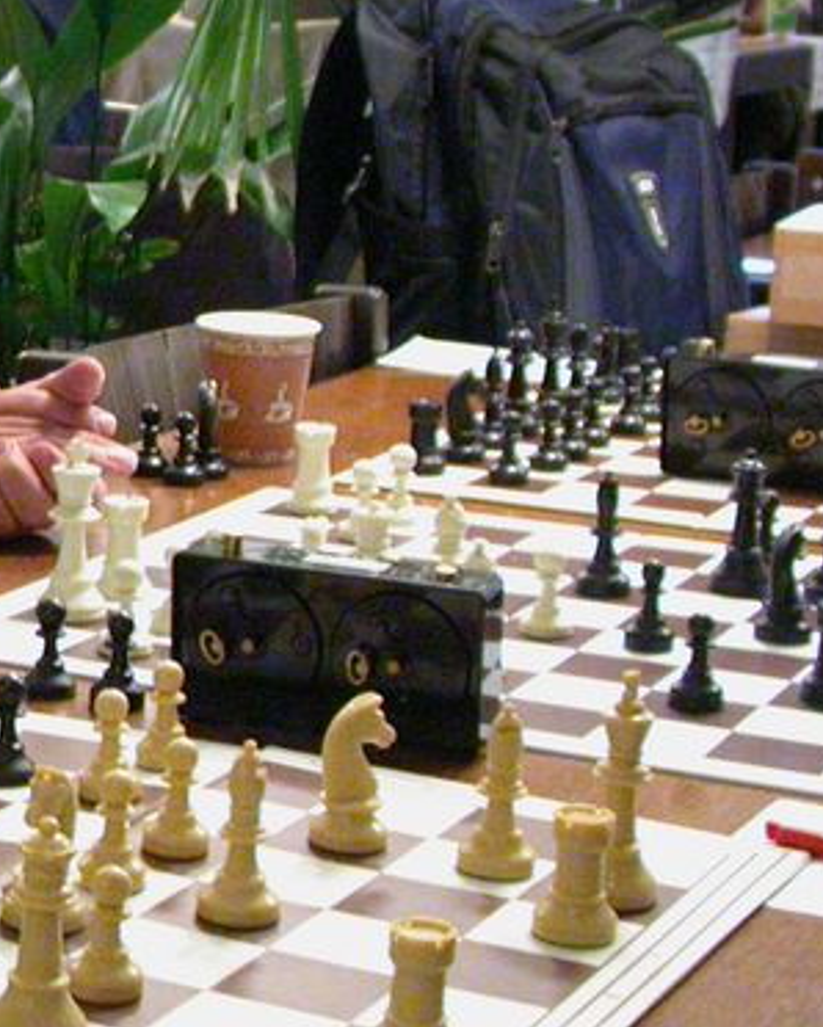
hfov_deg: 13.9
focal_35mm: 102
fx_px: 3103
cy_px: 411
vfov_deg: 18.8
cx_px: -530
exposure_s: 1/17.9
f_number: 2.6
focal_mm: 7.85
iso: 400
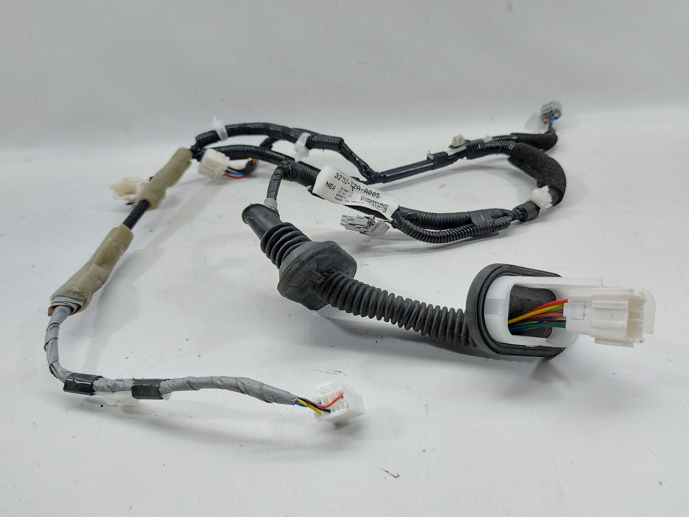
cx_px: 344
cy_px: 258
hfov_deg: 71.6
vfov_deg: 56.8
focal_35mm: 24
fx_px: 478
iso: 64
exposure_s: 1/50
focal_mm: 5.23
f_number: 1.8
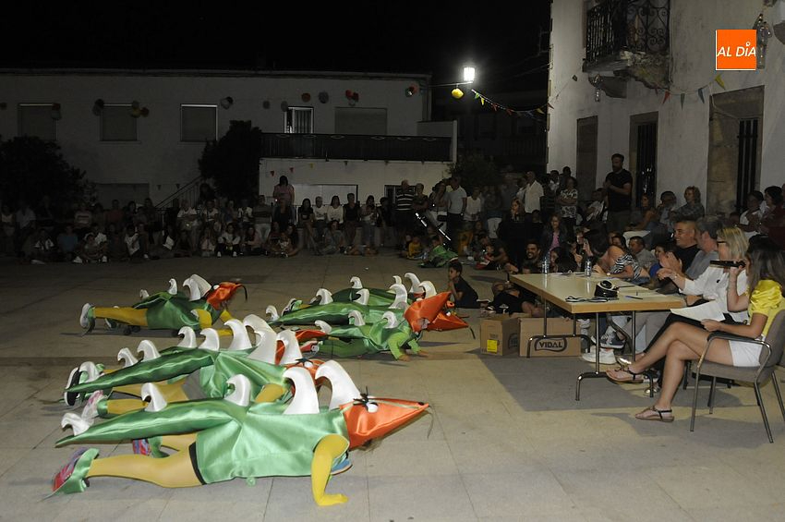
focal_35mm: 39
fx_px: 850
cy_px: 261
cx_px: 392
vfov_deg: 34.1
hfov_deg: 49.6
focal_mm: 26
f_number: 4.5
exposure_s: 1/40
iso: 1600
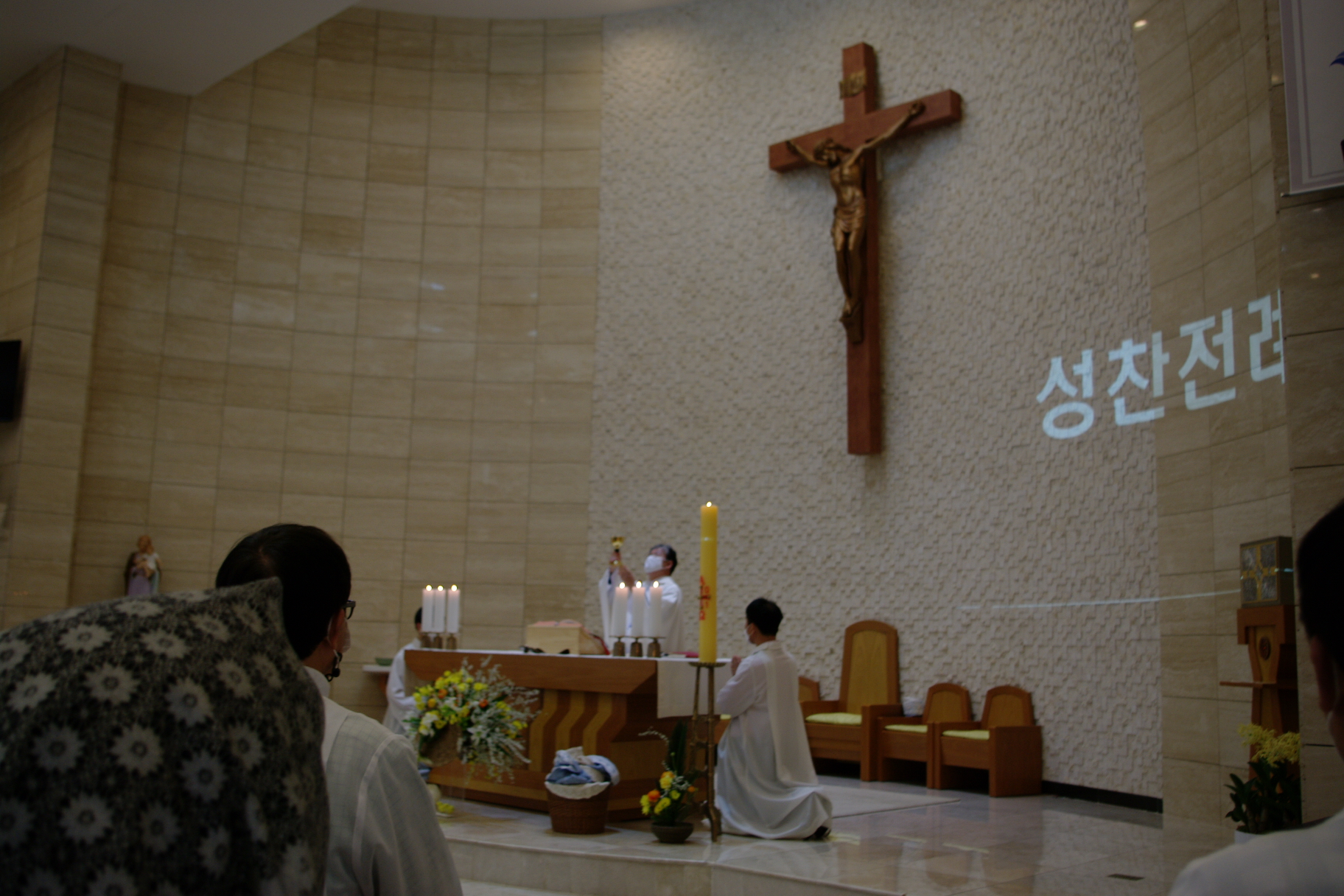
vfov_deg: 38.9
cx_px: 672
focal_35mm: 34
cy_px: 448
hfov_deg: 55.8
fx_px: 1269
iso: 200
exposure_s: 1/30
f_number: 4
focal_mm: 23.13
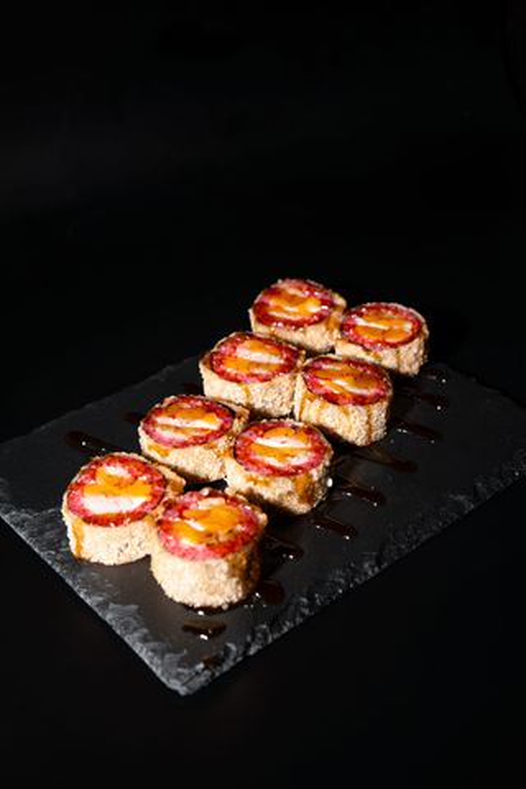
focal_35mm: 45
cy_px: 394
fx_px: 986
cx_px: 263
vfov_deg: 43.6
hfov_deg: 29.9
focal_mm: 30
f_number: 3.5
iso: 100
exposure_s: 1/125
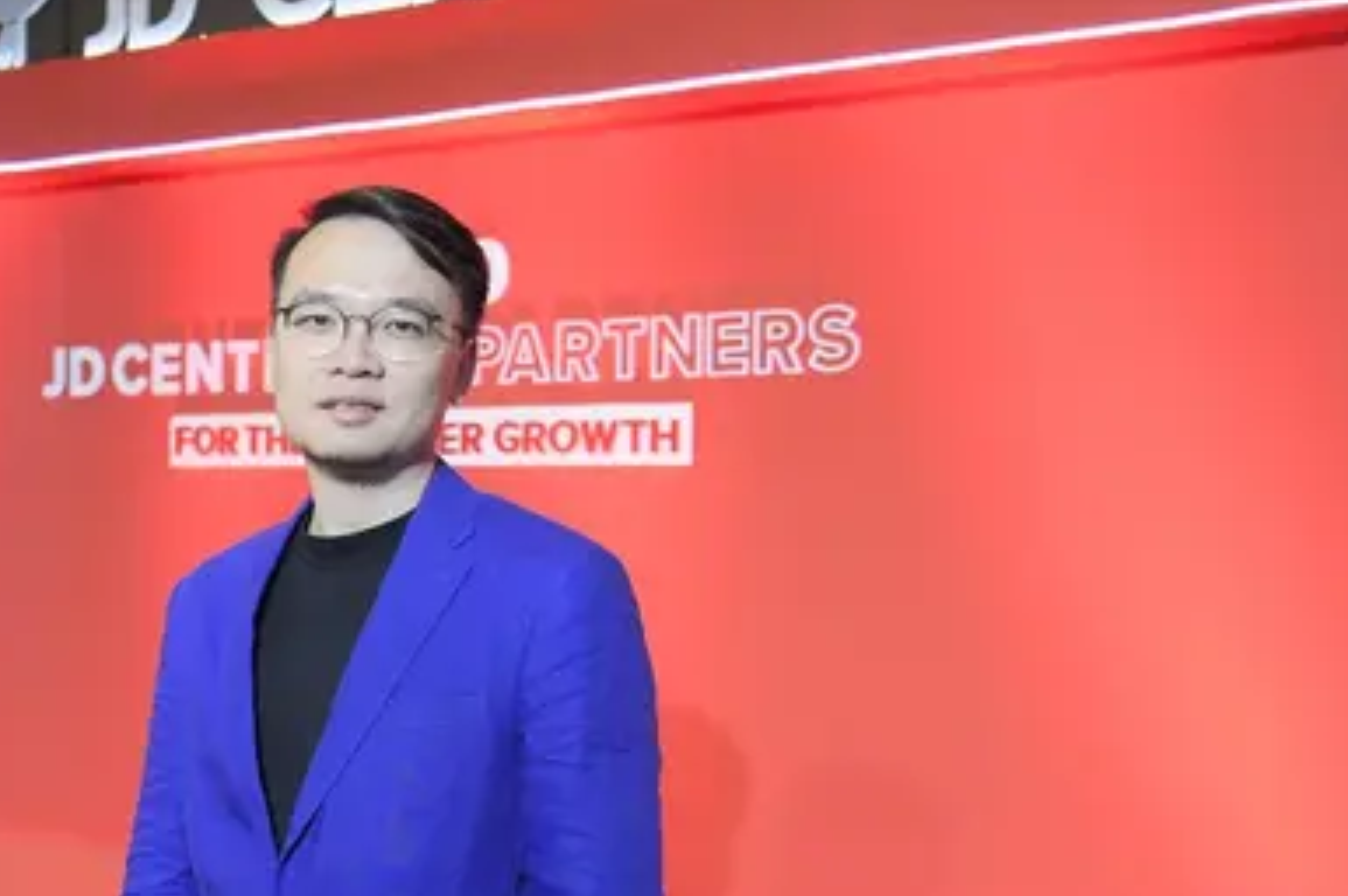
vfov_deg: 19.1
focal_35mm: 71
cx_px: 203
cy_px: 620
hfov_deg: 27.7
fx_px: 2656
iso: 500
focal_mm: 35
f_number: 4
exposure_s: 1/250
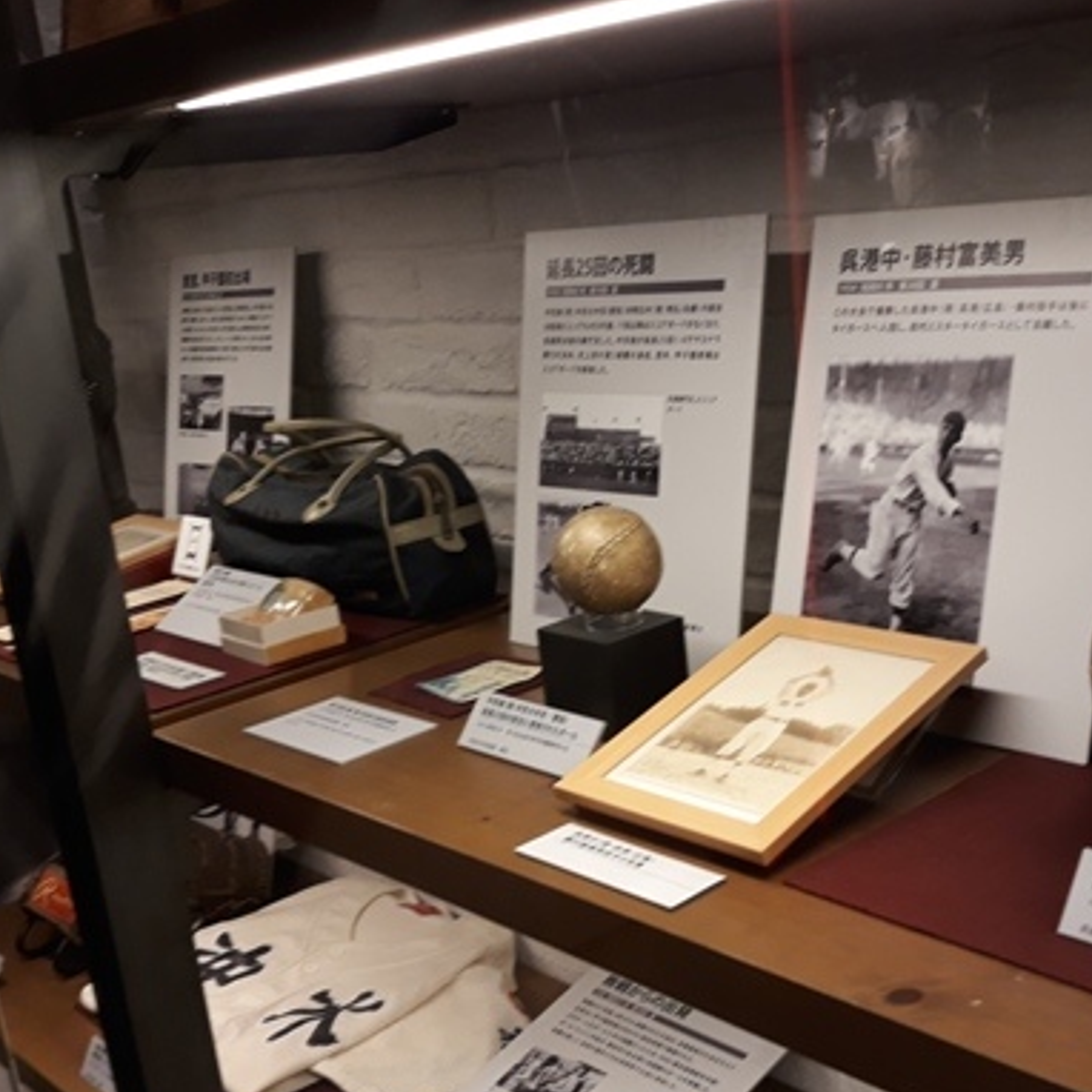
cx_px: 620
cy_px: 669
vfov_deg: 41.6
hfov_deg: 41.8
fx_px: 1428
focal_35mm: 40
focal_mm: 3.71
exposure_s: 1/40
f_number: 1.7
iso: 100
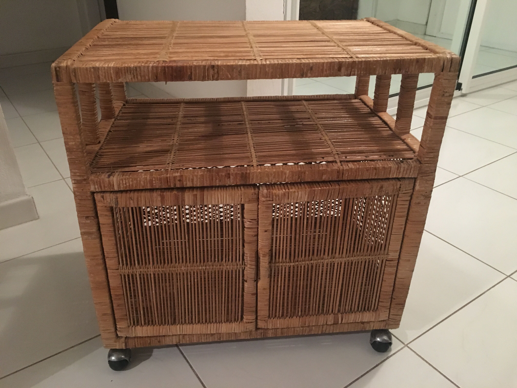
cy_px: 194
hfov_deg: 61.7
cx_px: 258
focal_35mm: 29
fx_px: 433
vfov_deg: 48.2
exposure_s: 1/17
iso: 400
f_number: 2.2
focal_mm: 4.15
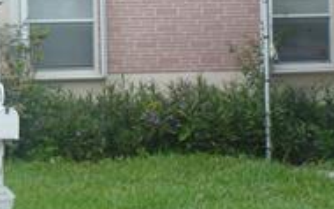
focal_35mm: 134
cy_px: 11
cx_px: -12
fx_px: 1220
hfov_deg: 15.3
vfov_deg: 9.7
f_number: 3.5
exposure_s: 1/125
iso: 100
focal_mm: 5.4
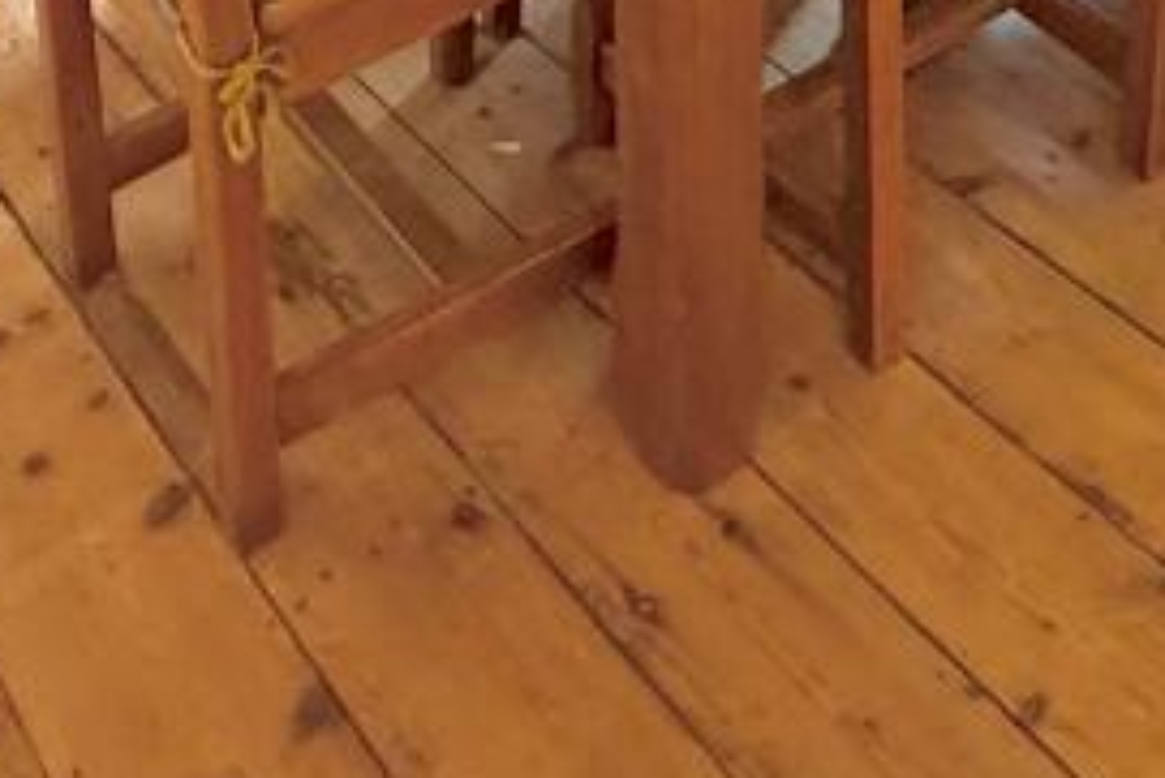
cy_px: -855
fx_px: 1781
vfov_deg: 16.9
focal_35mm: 55
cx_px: 830
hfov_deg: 35.6
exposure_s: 1/50
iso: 250
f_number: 2.2
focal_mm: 2.22
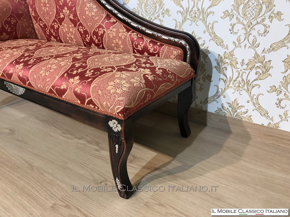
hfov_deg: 63.4
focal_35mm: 28
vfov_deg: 49.7
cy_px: 108
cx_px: 145
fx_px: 235
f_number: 1.8
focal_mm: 3.99
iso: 25
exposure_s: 1/33
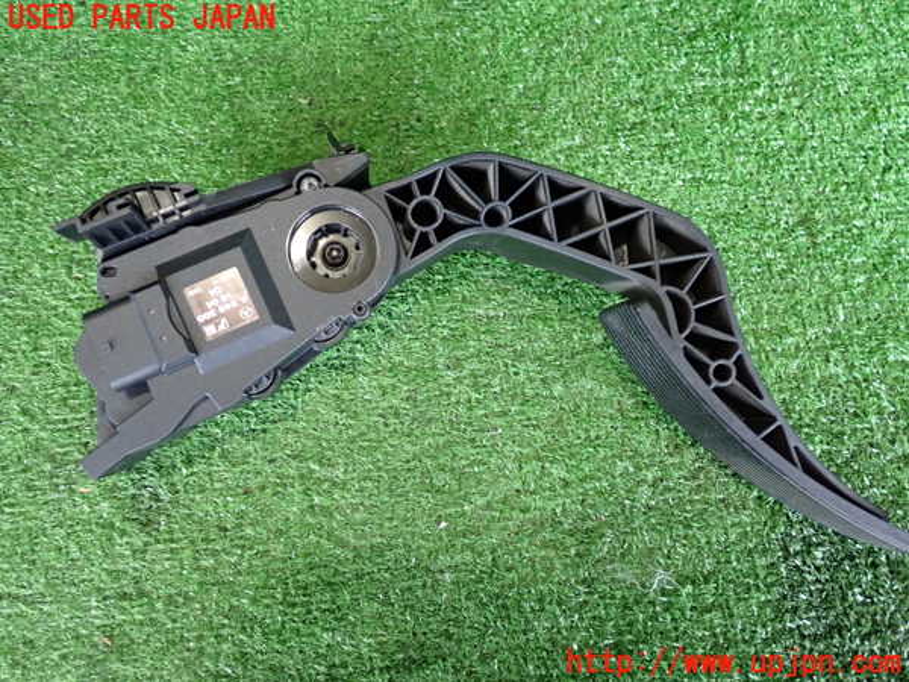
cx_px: 454
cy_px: 341
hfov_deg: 56.8
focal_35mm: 32
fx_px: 840
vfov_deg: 44.2
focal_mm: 5.79
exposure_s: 1/30
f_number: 2.4
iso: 500
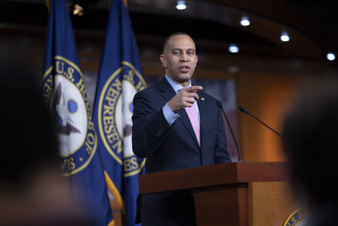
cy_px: 113
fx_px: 1268
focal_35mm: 135
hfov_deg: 15.2
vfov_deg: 10.2
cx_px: 169
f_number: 1.8
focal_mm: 135
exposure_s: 1/400
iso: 800
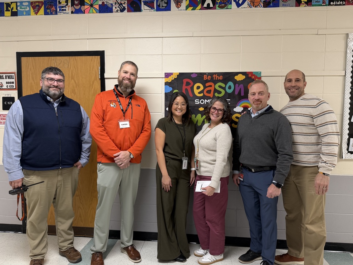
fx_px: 245
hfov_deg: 71.6
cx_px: 176
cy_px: 132
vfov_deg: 56.8
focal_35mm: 24
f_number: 1.78
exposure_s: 1/60
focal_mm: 6.76
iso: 200
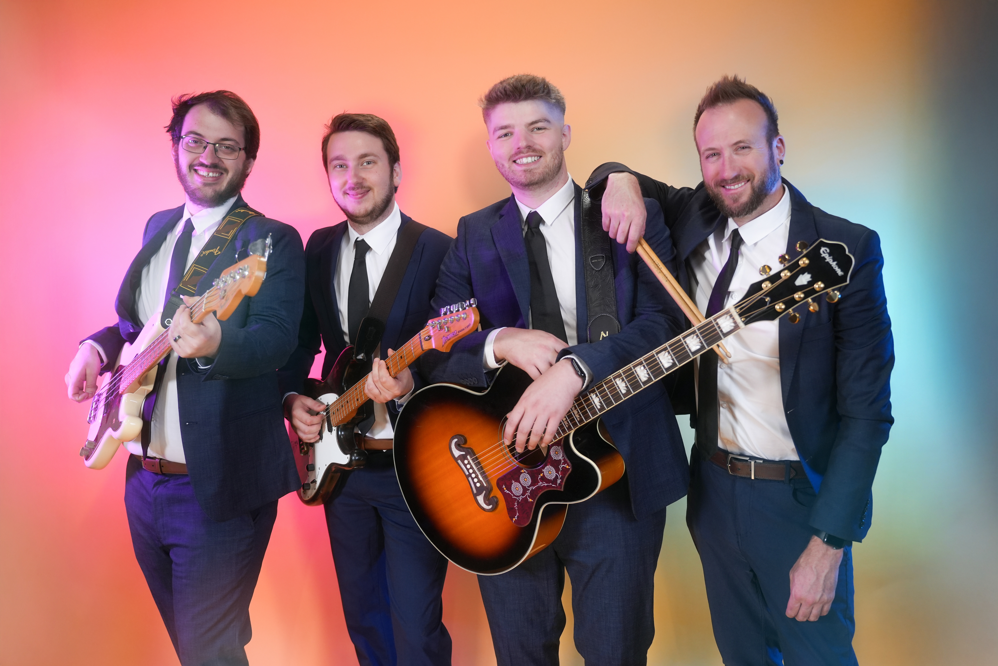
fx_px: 832
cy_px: 333
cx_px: 499
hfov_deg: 61.9
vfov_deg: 43.6
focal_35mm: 30
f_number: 2.8
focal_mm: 30
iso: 1000
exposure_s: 1/250
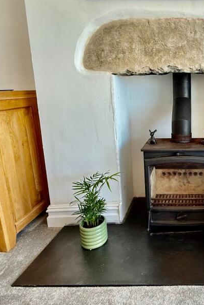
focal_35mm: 25
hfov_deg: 46.1
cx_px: 186
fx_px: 212
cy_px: 128
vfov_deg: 71.0
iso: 100
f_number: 2.2
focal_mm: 2.22
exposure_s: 1/99
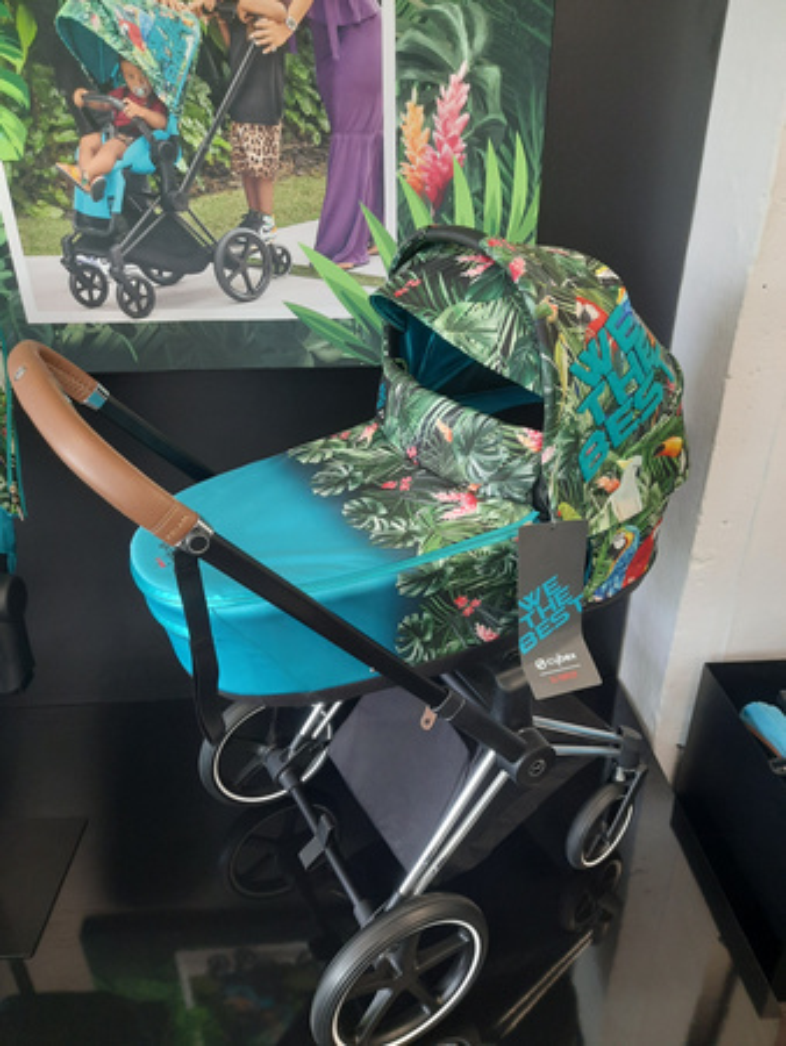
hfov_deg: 54.9
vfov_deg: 69.4
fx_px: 756
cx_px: 393
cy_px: 523
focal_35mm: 25
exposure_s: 1/50
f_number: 2
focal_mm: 4.6
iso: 250
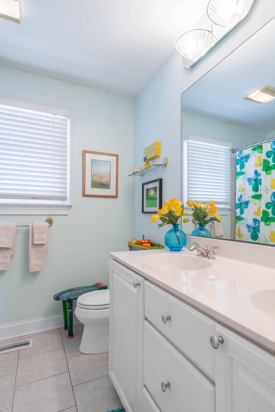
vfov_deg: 86.9
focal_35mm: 19
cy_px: 212
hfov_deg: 64.3
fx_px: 218
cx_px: 157
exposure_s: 1/160
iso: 800
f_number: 7.1
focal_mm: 12
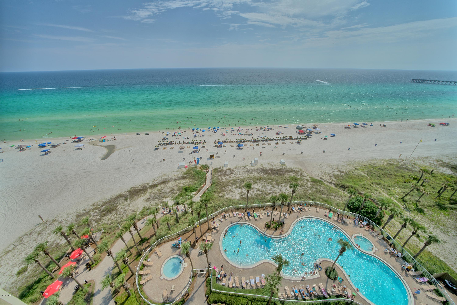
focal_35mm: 12
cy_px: 152
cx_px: 228
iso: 200
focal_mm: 12
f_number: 22
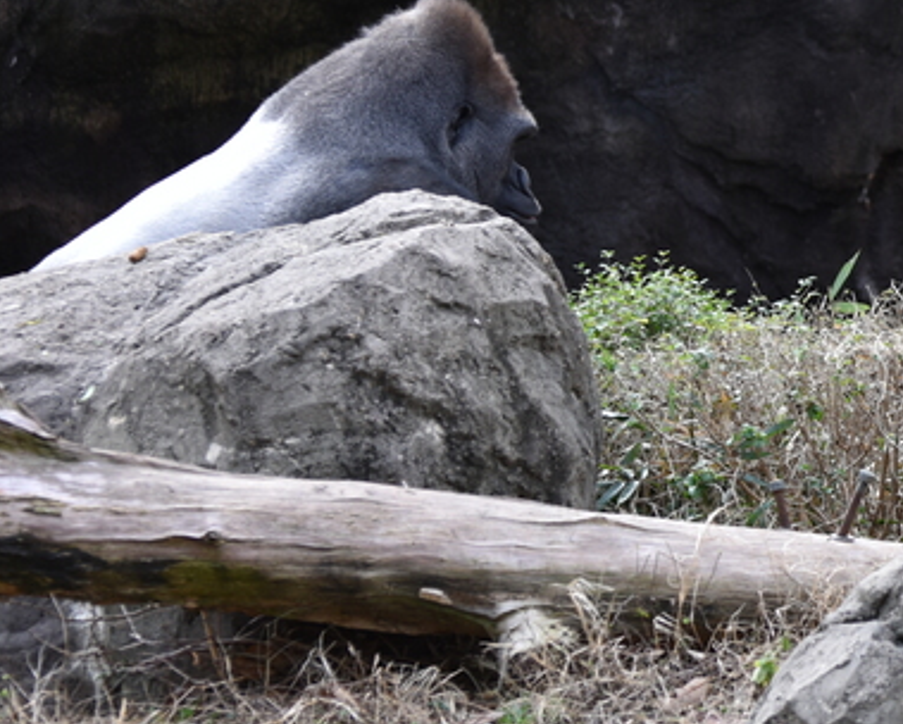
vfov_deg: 5.4
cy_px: 40
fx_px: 7625
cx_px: 1332
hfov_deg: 6.7
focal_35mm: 285
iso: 160
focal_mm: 90
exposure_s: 1/200
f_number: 4.5
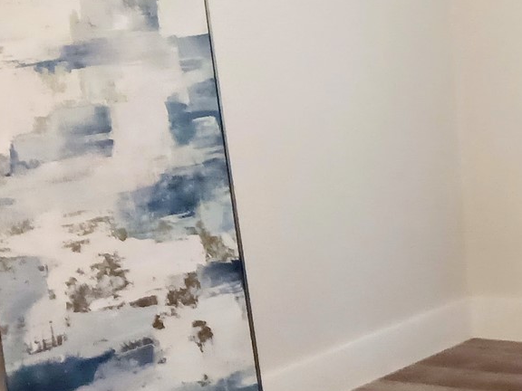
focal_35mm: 96
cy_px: 96
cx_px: 751
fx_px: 1448
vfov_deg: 15.3
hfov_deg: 18.4
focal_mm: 4
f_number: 1.8
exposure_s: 1/20
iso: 500
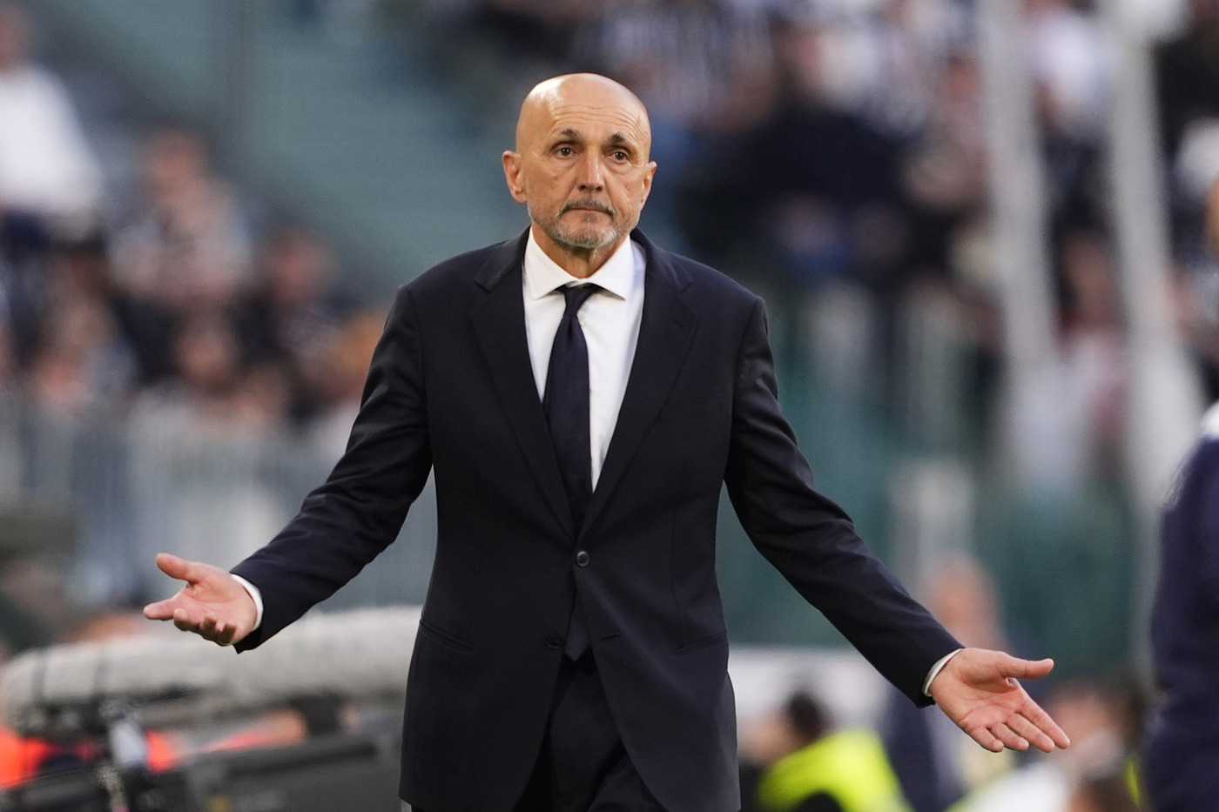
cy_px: 406
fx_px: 13542
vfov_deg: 3.4
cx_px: 610
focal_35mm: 400
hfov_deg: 5.2
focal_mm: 400
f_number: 2.8
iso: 1250
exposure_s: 1/1250
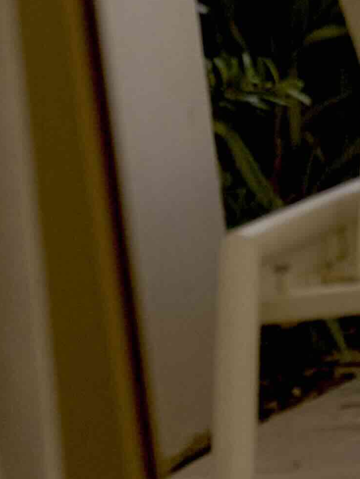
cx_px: 556
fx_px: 5629
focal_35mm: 406
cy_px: -937
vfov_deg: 4.7
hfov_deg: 3.6
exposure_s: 1/800
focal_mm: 50
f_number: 4.5
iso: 200
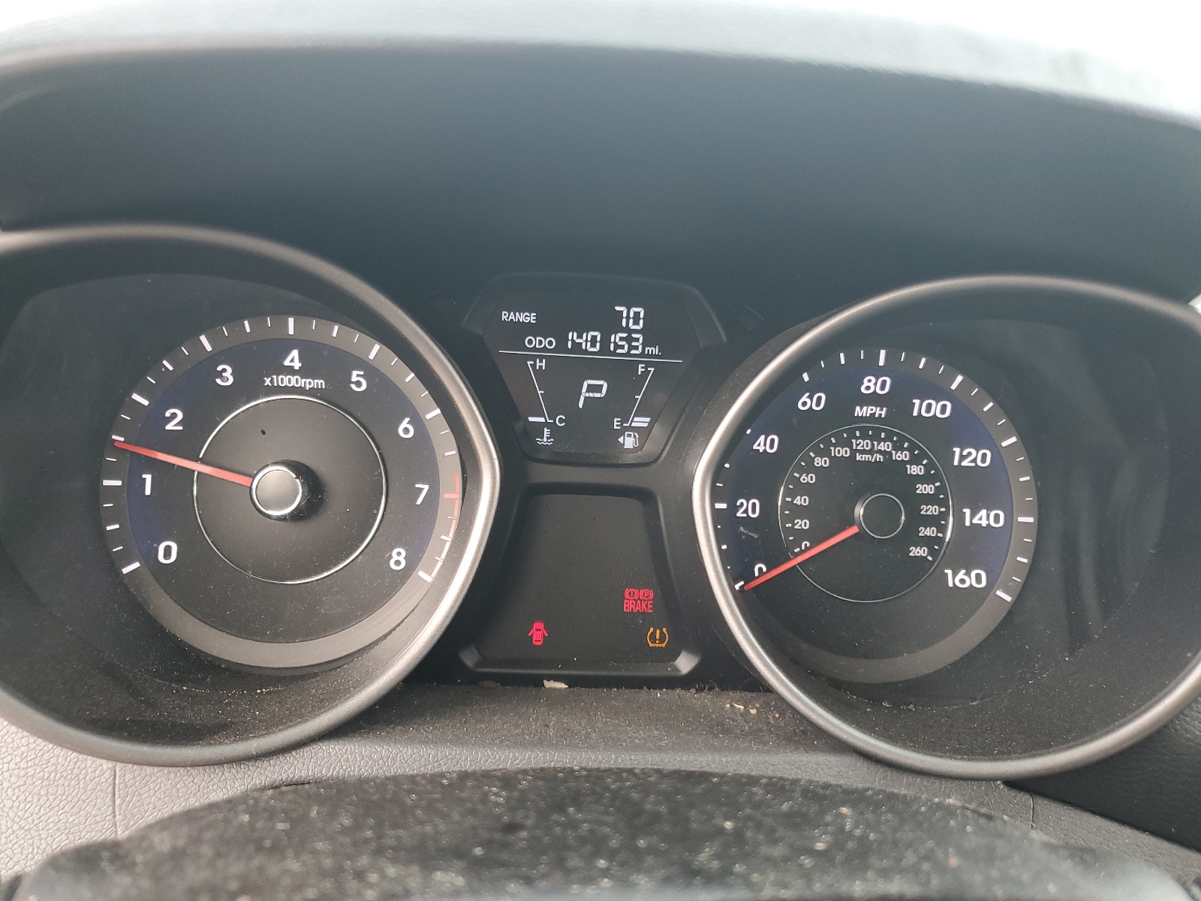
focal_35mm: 26
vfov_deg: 53.1
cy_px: 450
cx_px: 600
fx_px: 902
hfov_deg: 67.3
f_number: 1.5
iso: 69
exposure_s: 1/120
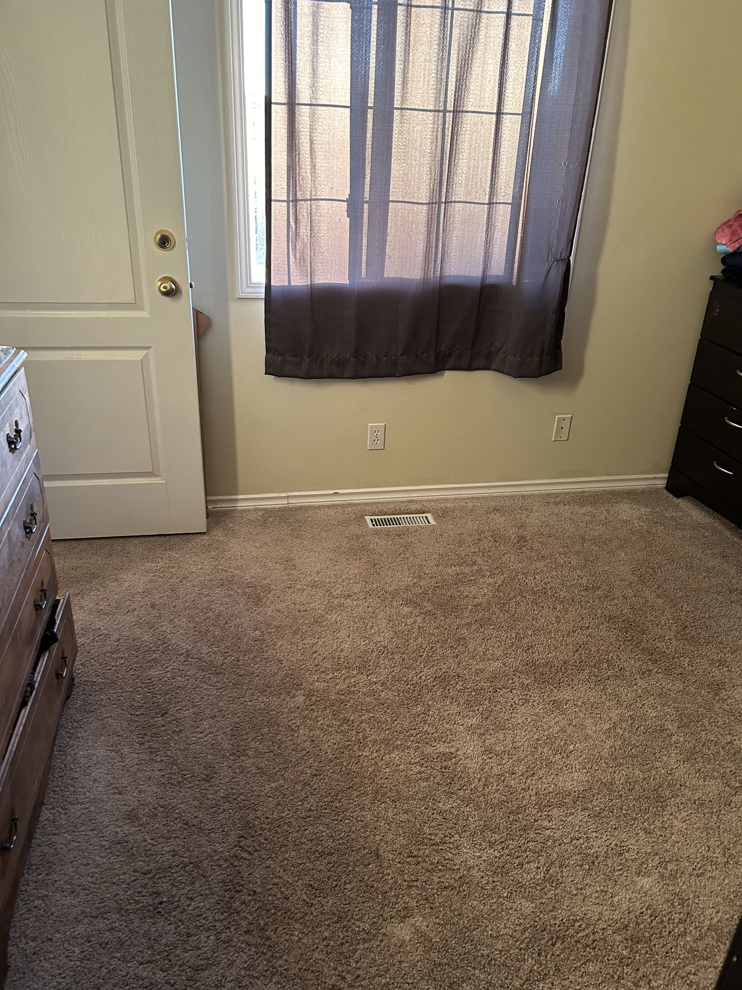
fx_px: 743
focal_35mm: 26
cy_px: 495
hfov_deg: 53.1
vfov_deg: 67.3
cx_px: 371
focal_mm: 5.7
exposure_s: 1/60
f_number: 1.5
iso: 320
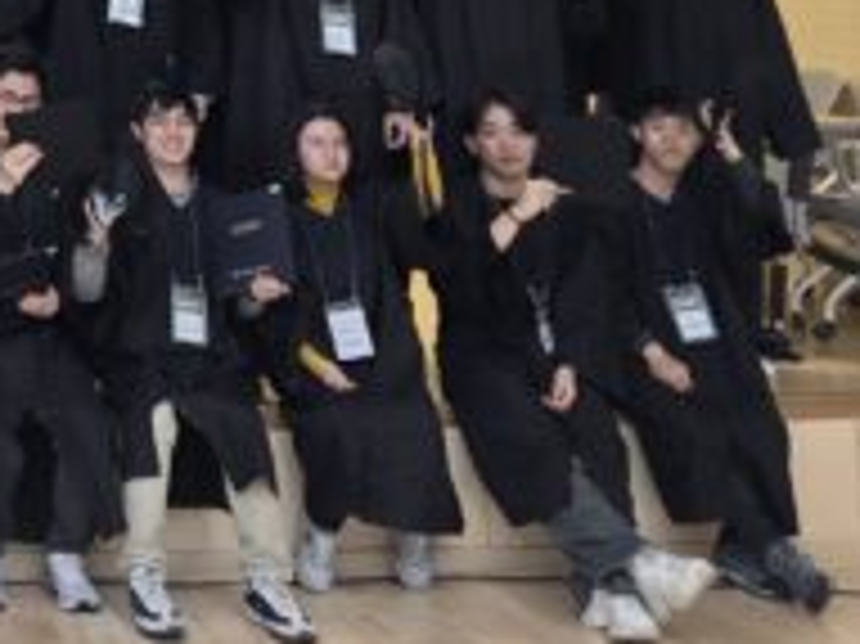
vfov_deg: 16.5
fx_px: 2086
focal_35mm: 84
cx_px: -428
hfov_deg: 20.1
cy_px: -216
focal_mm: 6.3
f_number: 1.7
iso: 160
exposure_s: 1/120
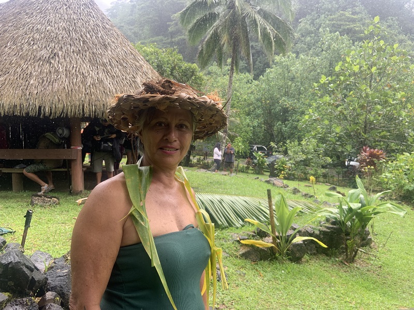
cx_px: 207
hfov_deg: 67.3
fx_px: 311
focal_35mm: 26
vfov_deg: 53.1
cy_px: 155
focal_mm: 4.25
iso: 25
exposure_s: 1/231
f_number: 1.8
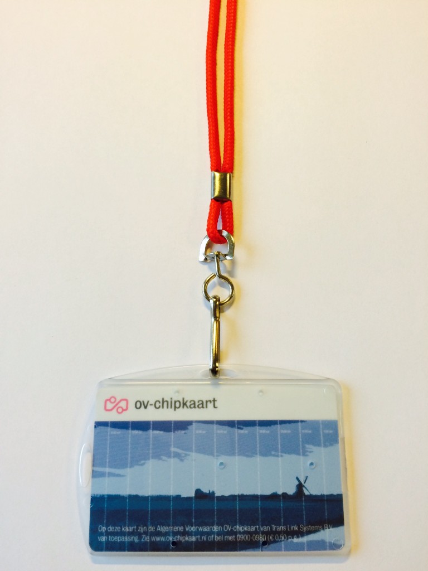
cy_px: 286
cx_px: 214
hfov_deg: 48.2
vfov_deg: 61.7
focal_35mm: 29
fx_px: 478
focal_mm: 4.15
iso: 40
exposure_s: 1/33
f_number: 2.2
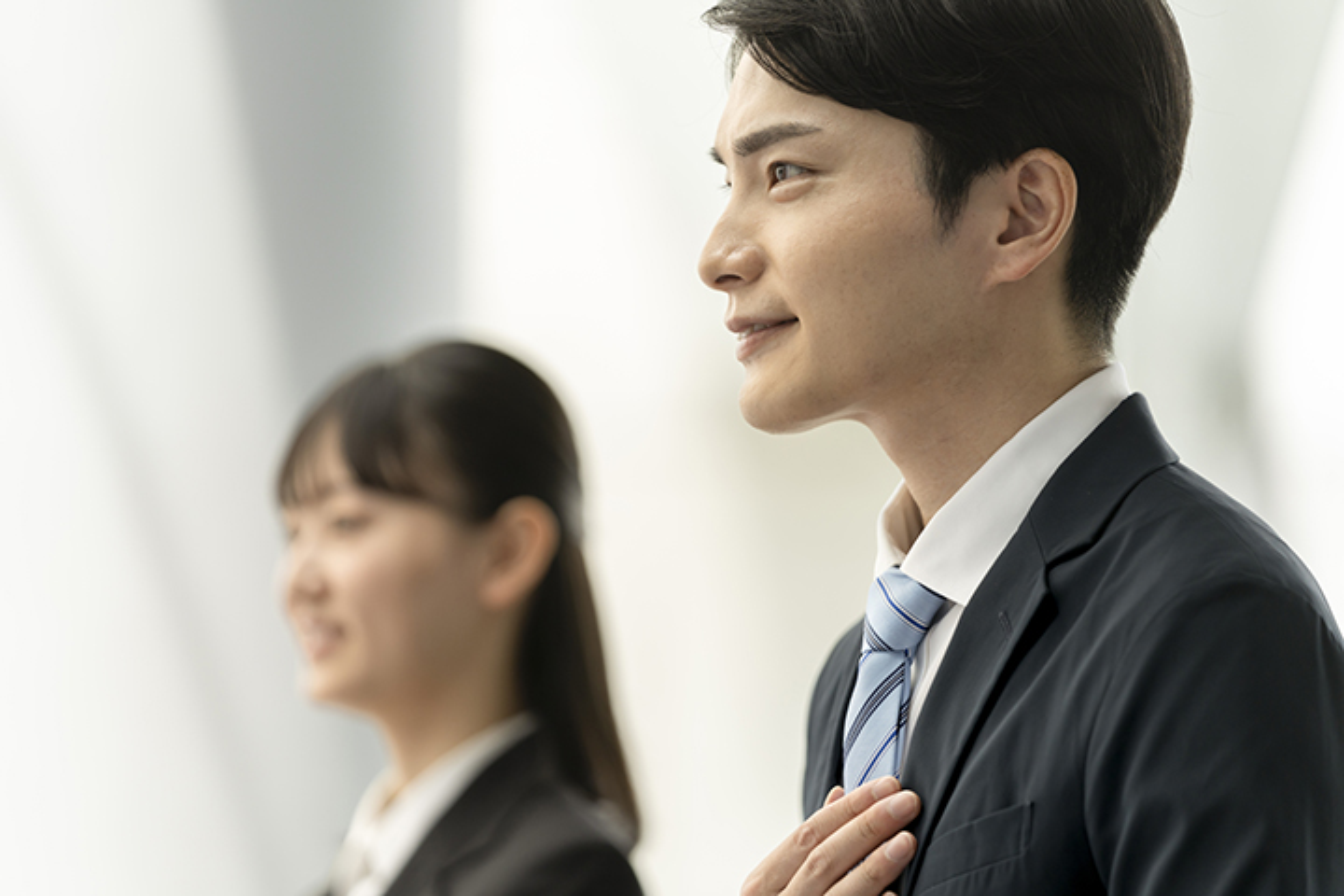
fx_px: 6122
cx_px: 672
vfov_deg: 8.4
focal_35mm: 164
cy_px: 448
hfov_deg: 12.5
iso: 320
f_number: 2.8
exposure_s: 1/500
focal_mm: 164
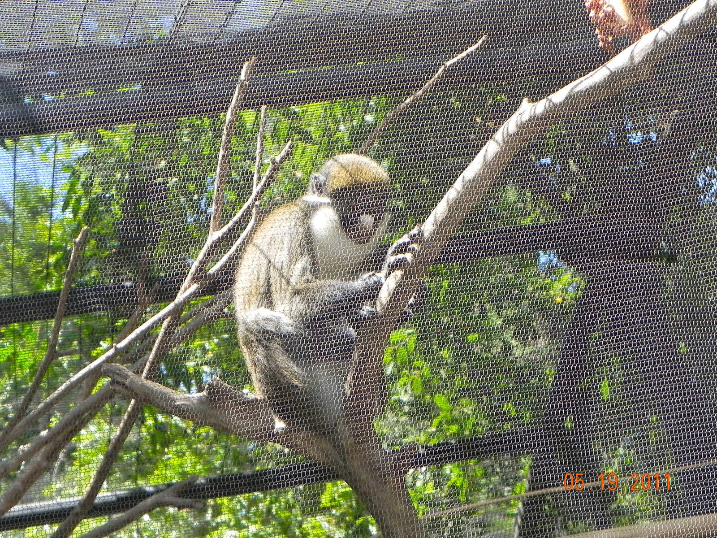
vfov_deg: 12.7
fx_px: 2423
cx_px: 358
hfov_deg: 16.8
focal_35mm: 117
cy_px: 269
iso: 160
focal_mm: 20.8
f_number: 4.5
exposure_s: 1/148
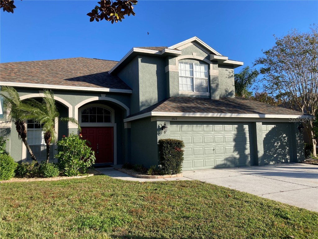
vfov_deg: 49.7
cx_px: 159
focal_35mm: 28
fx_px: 257
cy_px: 120
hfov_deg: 63.4
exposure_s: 1/1350
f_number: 1.8
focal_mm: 3.99
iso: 20
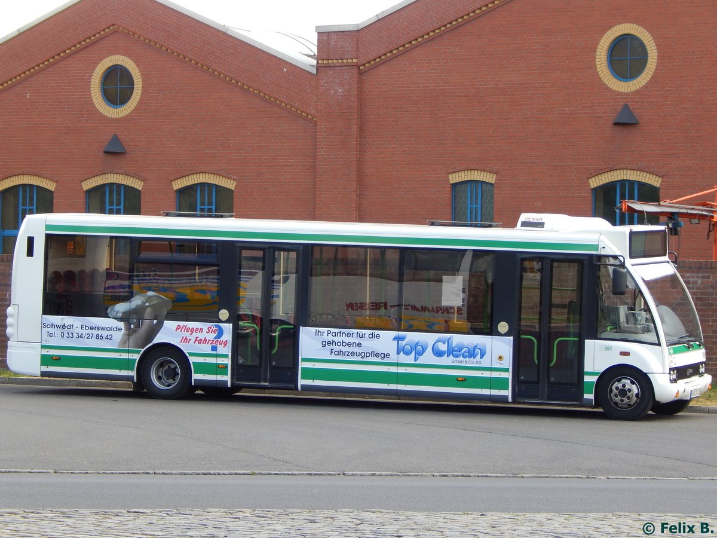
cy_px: 269
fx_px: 3314
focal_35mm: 160
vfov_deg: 9.3
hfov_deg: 12.3
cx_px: 358
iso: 125
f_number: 5.1
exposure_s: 1/160
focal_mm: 28.7
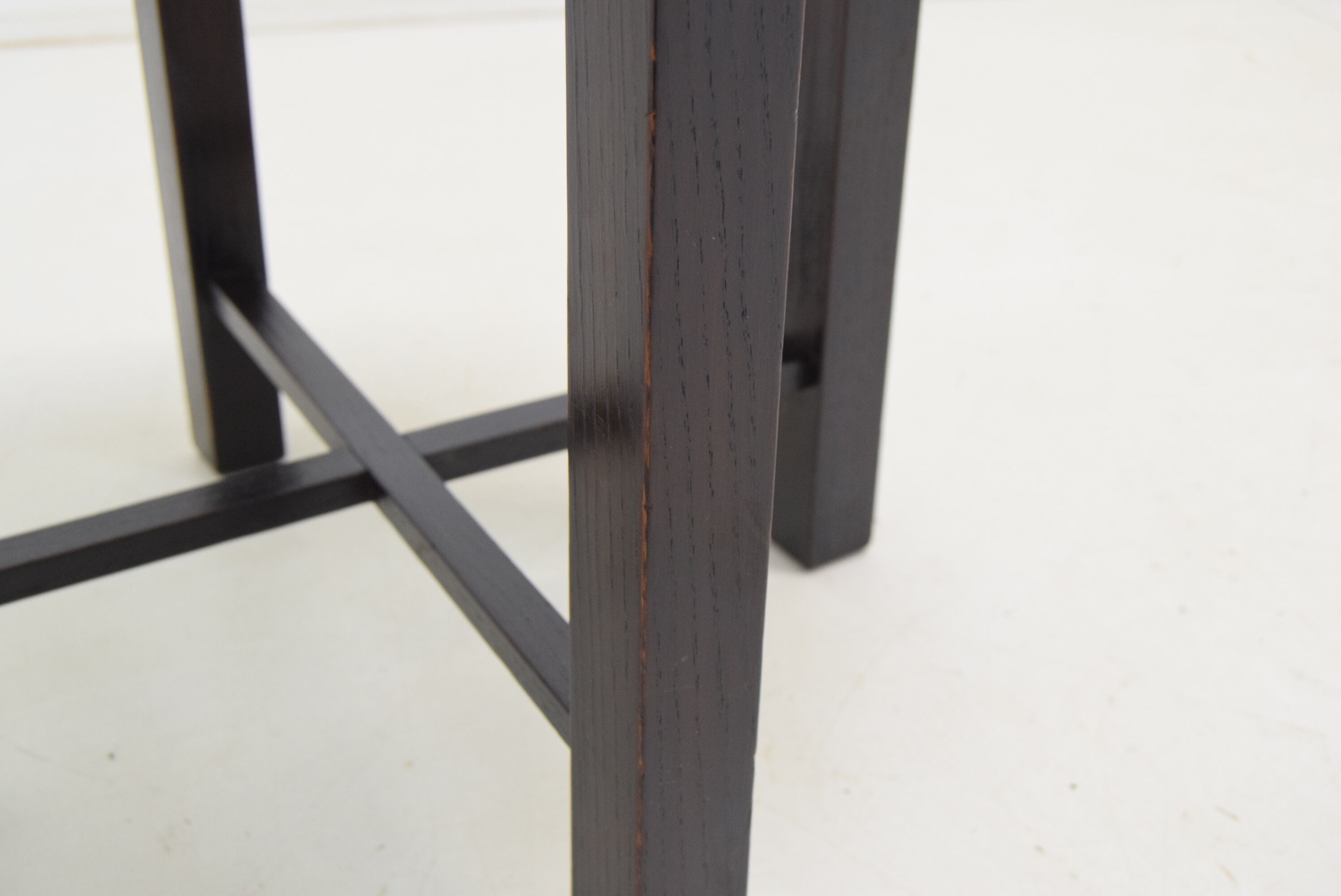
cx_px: 670
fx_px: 1677
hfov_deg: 43.6
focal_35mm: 45
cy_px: 448
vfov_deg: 29.9
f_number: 6.3
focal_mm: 30
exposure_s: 1/160
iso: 1600
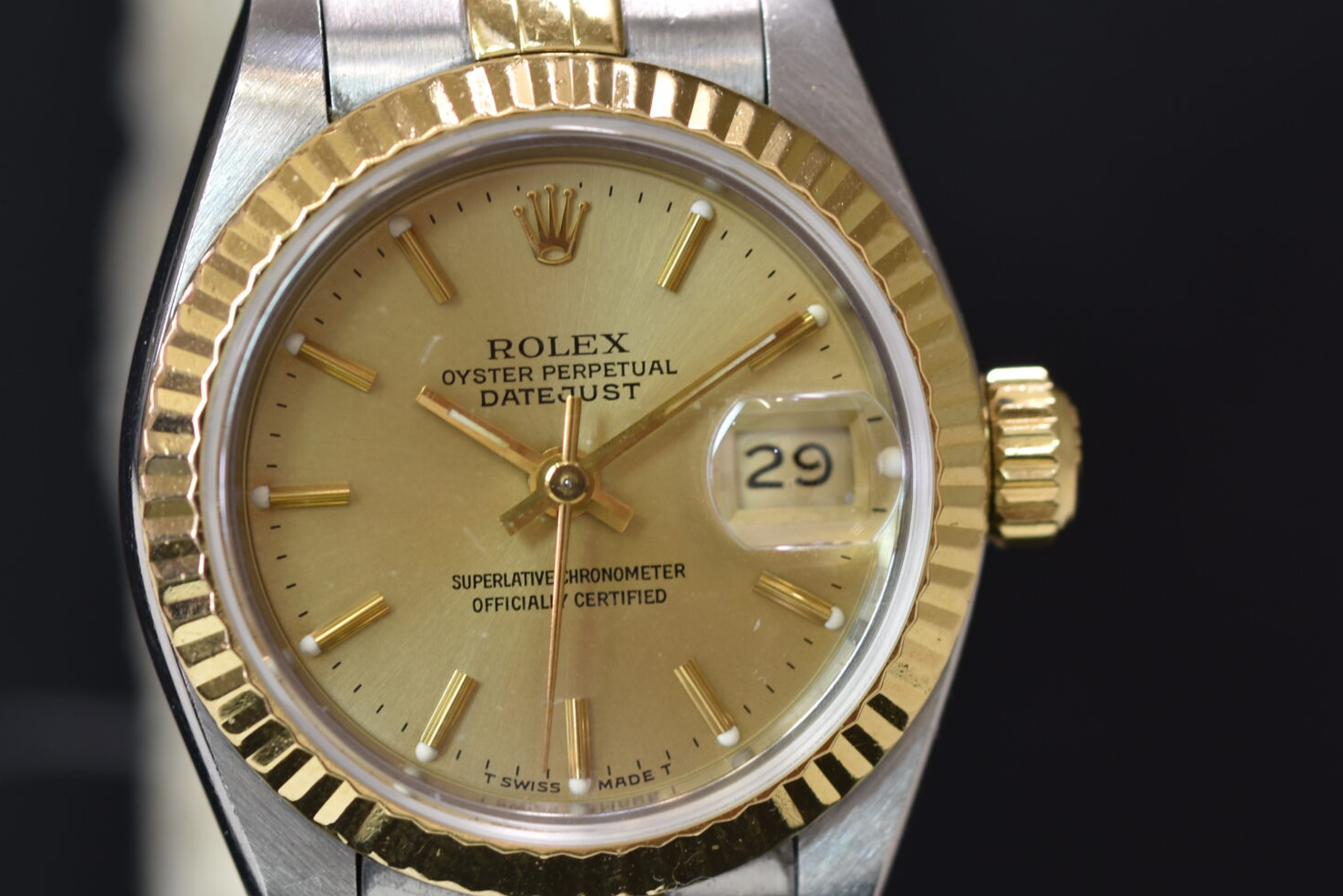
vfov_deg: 5.9
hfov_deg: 8.8
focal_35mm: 234
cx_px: 504
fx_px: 8730
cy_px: 503
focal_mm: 90
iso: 100
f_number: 5
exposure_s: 1/20
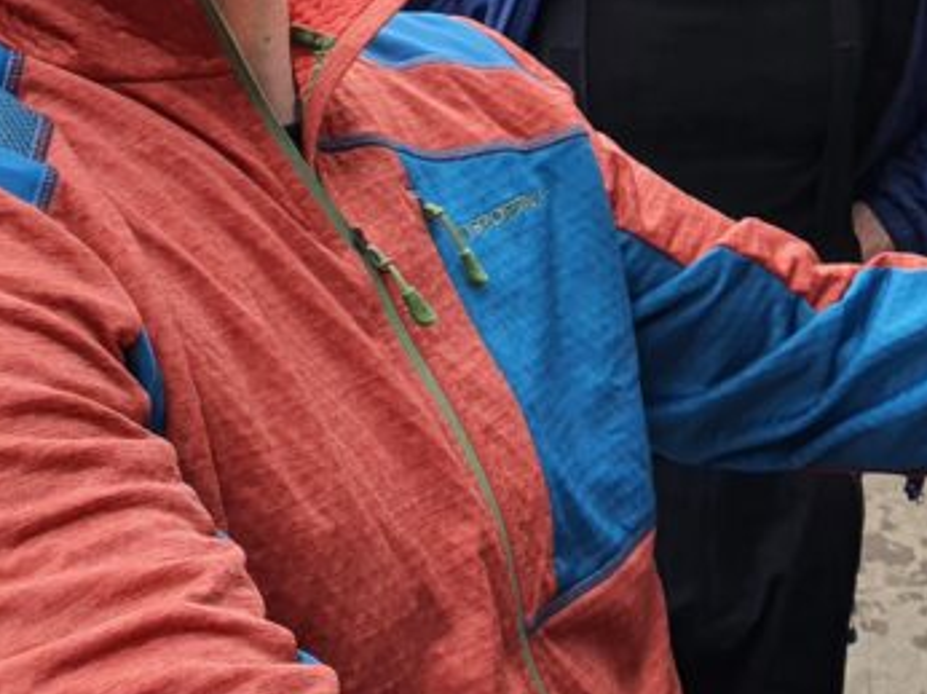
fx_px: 2061
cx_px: 1149
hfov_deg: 23.0
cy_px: 59
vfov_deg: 18.8
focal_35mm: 77
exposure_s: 1/740
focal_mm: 4.32
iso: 50
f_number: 2.4
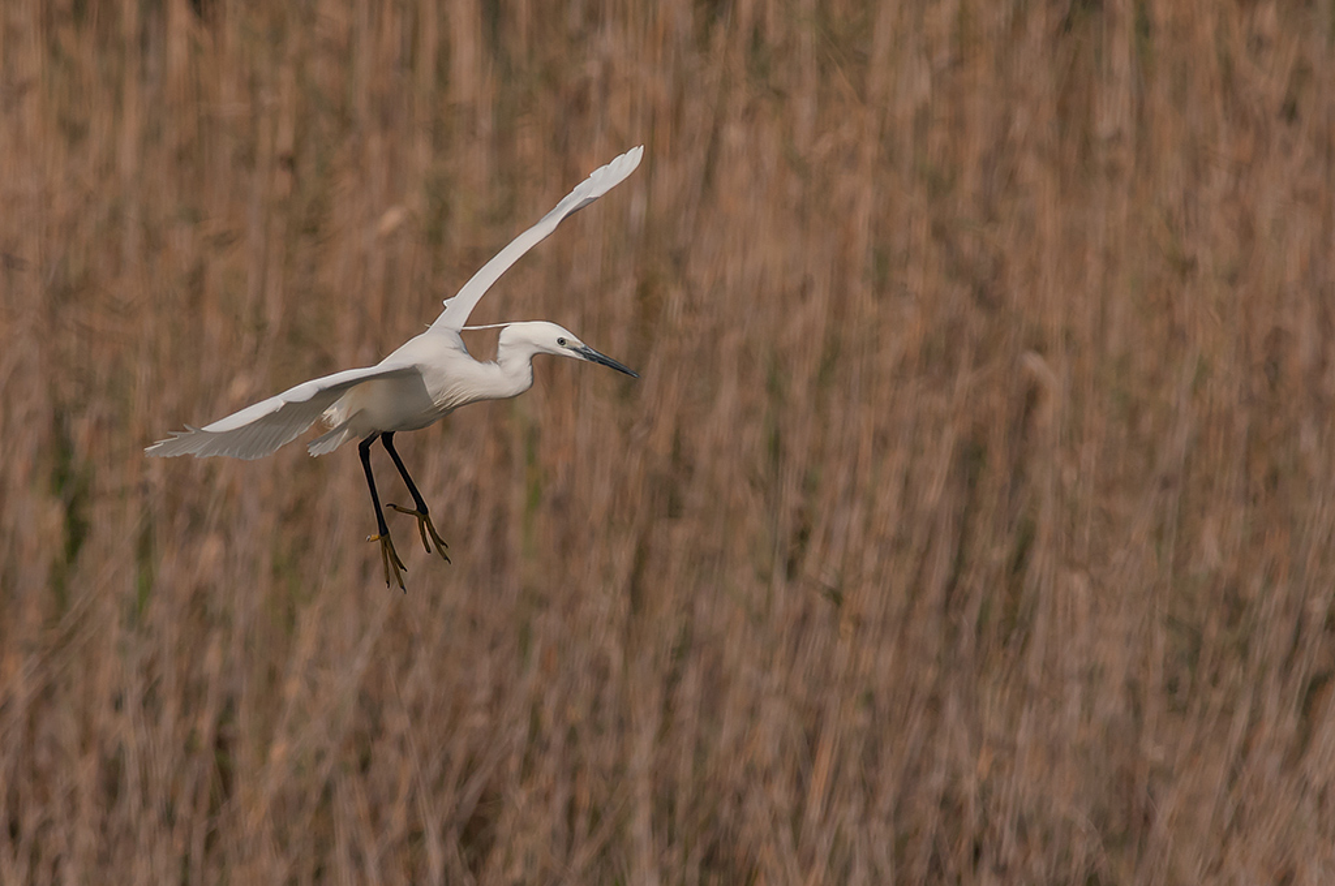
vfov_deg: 2.2
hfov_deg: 3.3
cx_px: 668
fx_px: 23333
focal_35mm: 630
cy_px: 443
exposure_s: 1/1600
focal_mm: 420
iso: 220
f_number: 8
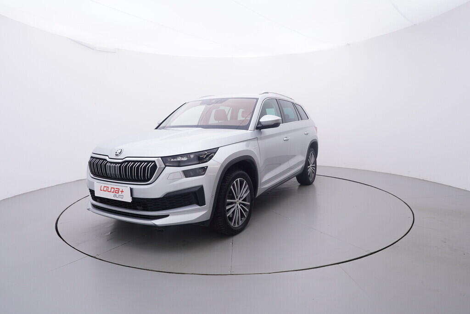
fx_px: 294
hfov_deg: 77.3
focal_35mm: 22
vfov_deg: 56.2
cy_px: 157
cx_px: 235
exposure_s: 1/80
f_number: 5
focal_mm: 15
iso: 200
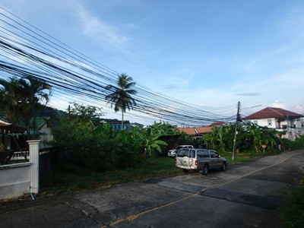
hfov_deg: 79.0
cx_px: 152
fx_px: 184
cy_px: 114
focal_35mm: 21
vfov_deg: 63.4
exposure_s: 1/640
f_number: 3.5
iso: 125
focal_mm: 3.7
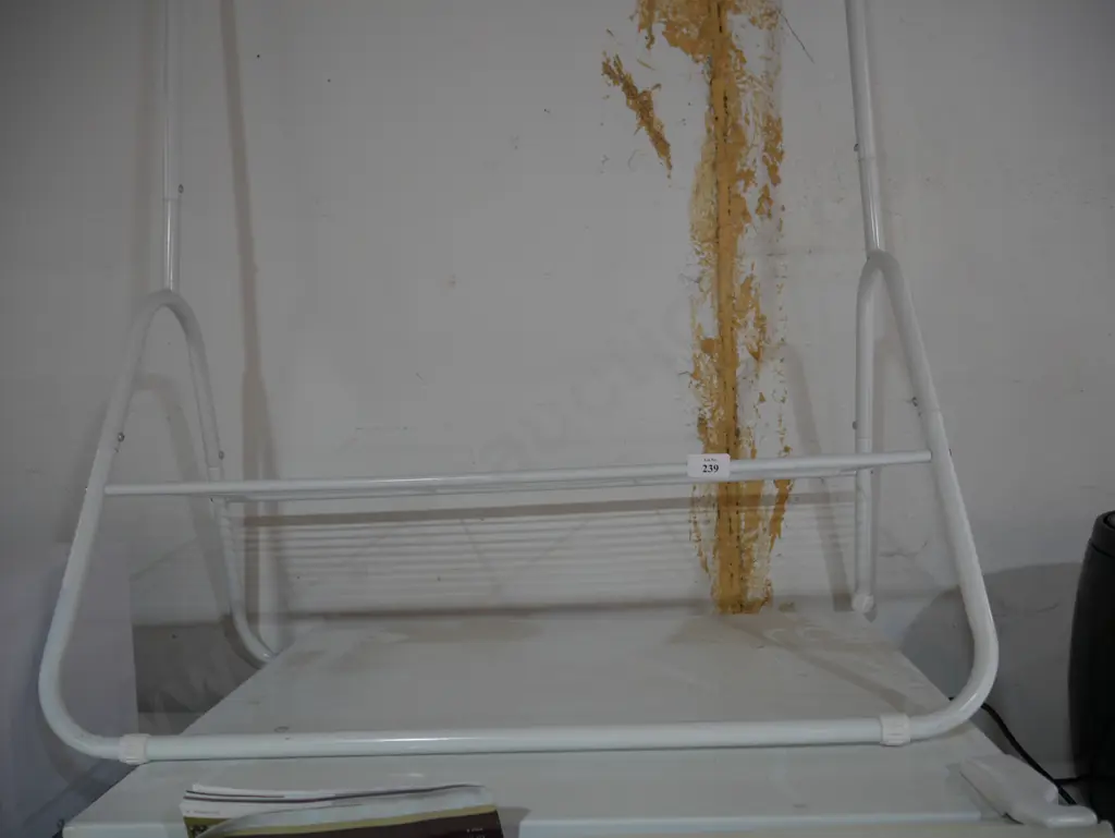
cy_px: 419
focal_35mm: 28
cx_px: 558
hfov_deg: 63.4
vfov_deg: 49.8
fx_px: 902
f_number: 3.5
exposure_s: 1/60
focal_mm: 14
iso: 250
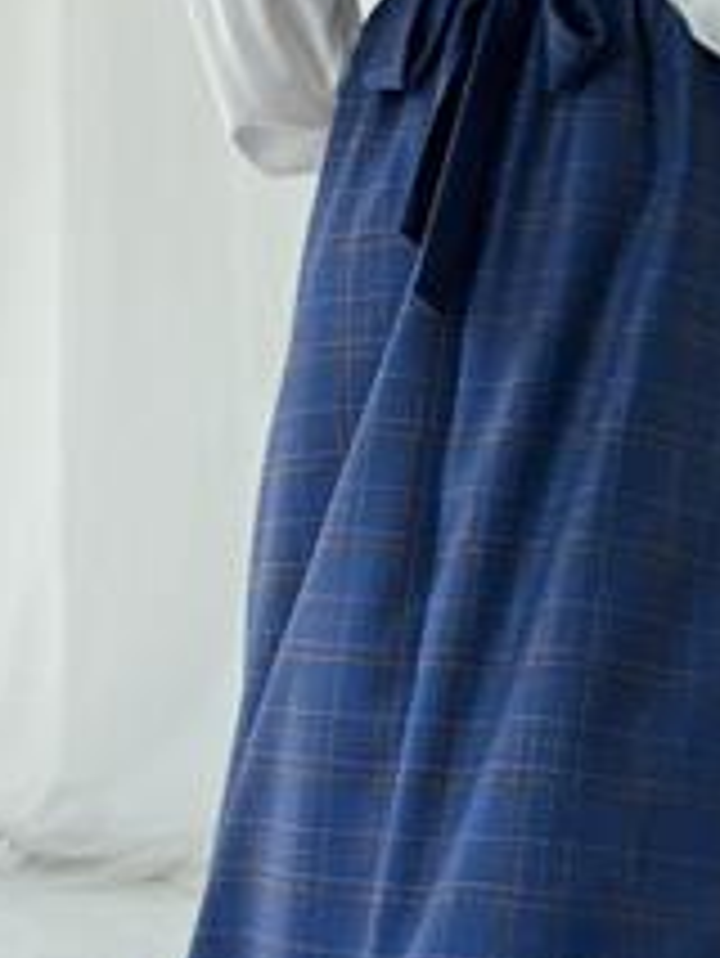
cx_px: 585
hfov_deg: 12.3
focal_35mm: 120
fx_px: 3325
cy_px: 209
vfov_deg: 16.3
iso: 64
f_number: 1.78
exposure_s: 1/484
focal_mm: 6.76
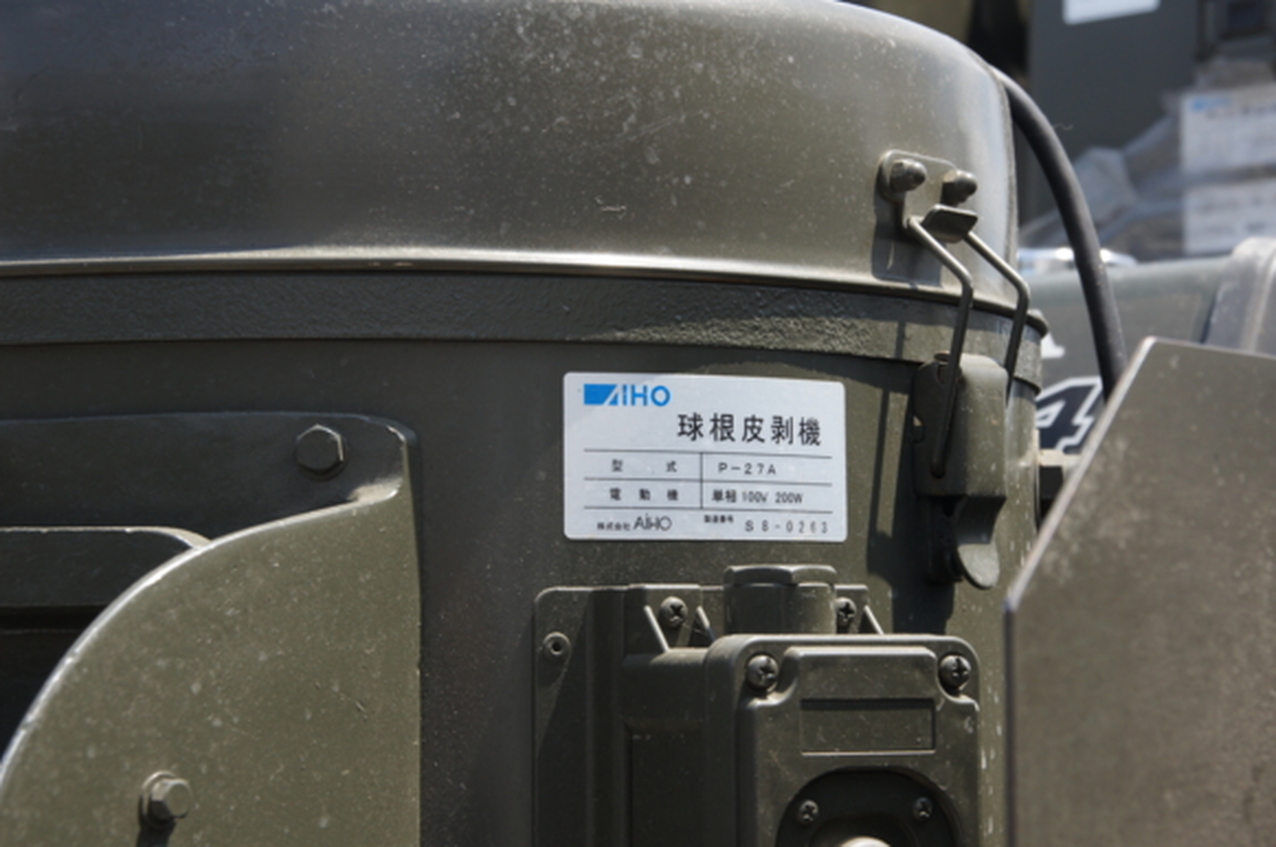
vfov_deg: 14.7
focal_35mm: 93
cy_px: 422
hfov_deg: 21.9
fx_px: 3293
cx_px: 654
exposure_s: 1/160
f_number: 11
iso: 200
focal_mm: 60
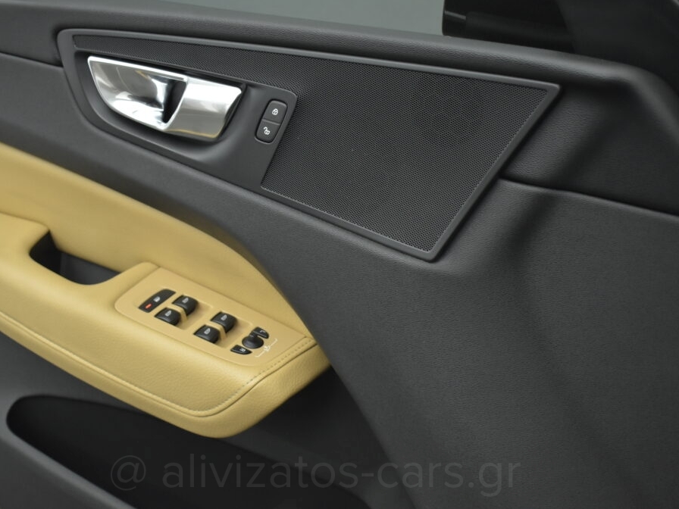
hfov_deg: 42.4
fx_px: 874
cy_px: 251
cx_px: 314
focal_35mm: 45
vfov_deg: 32.5
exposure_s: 1/80
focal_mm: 27
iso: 1600
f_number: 4
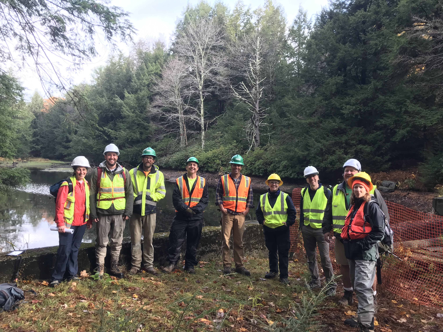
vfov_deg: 49.7
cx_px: 222
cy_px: 166
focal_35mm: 28
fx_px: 358
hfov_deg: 63.4
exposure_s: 1/144
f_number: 1.8
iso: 20
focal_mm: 3.99
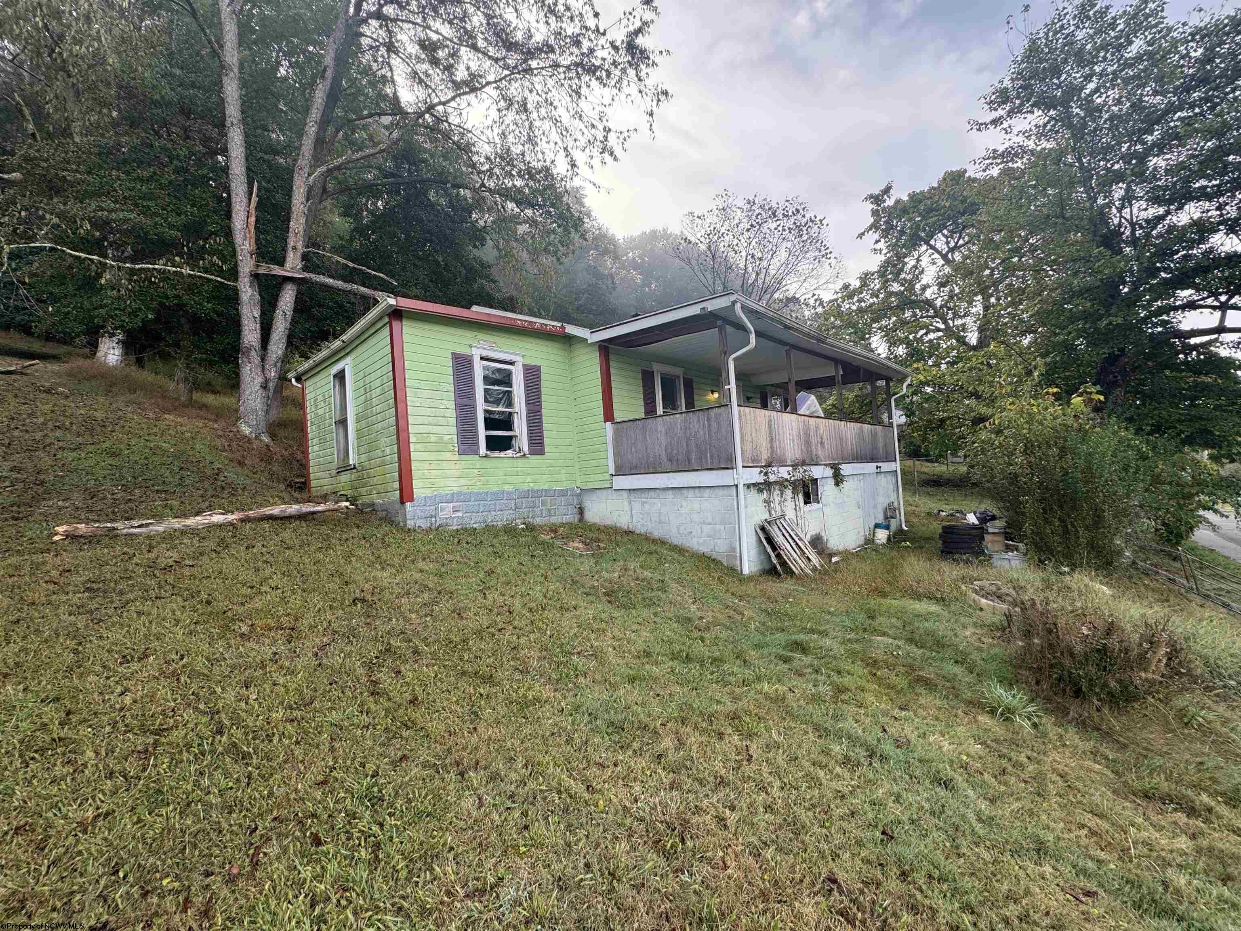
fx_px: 502
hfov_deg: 102.1
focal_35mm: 14
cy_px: 466
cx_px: 620
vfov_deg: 85.7
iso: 40
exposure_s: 1/252
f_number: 2.2
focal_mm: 2.22
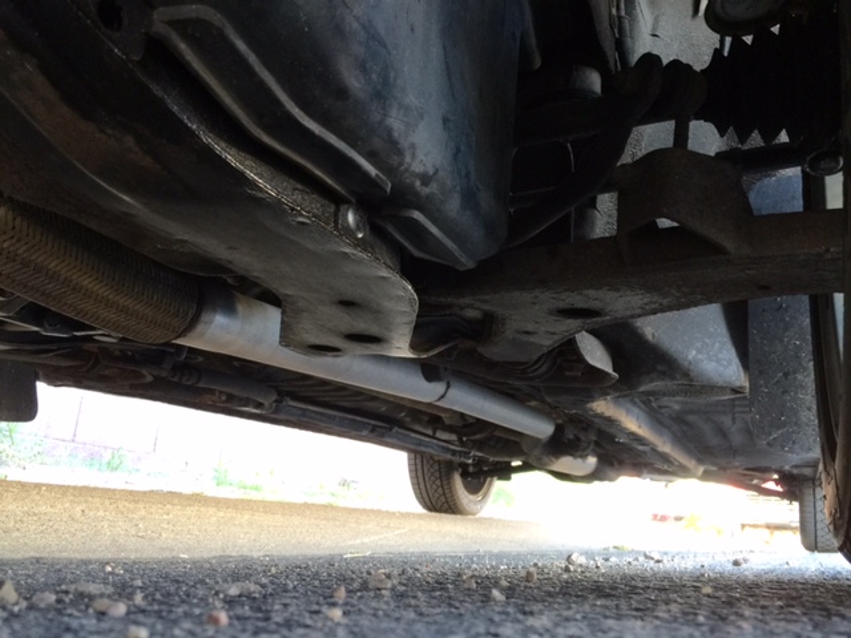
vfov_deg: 48.2
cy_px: 319
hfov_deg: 61.7
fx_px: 713
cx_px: 426
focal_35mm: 29
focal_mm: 4.15
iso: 64
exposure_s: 1/15
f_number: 2.2
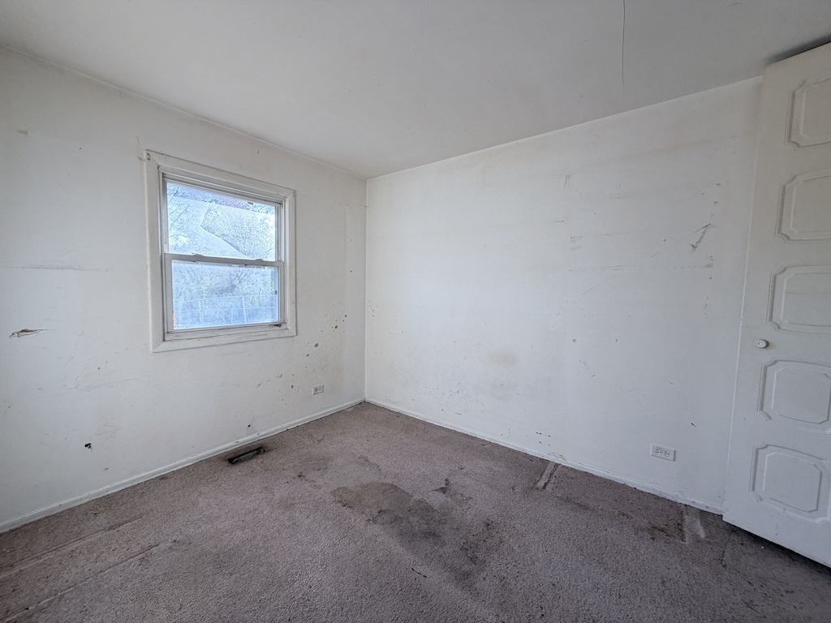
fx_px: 336
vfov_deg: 85.7
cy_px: 312
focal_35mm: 14
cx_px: 416
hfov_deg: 102.1
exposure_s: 1/121
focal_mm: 2.22
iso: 64
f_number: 2.2
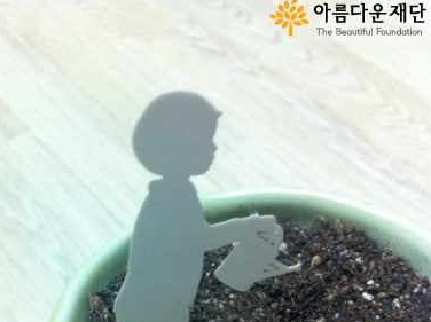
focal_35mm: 54
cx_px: 101
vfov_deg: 26.7
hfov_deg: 34.7
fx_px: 671
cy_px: 238
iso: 250
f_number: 2.8
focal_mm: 3.85
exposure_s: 1/17
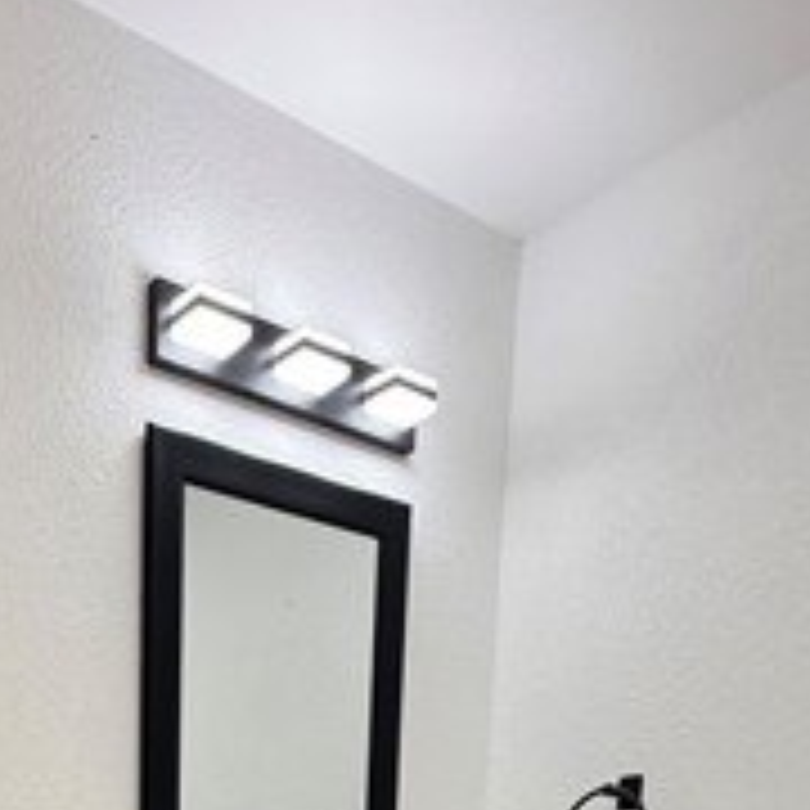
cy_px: 1170
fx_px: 1165
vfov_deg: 28.0
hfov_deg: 36.6
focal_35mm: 44
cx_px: 126
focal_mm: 2.22
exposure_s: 1/120
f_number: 2.2
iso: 100
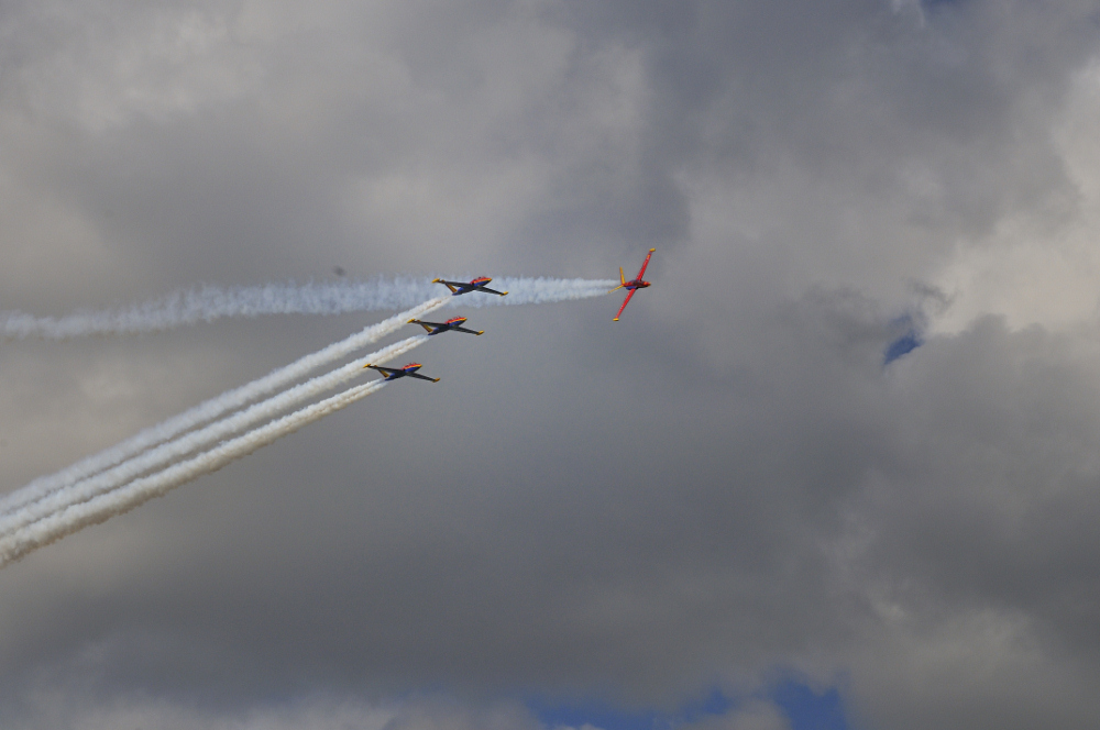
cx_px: 550
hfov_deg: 11.8
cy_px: 365
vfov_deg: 7.9
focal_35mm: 174
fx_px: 5310
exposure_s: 1/800
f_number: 14
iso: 200
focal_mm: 116
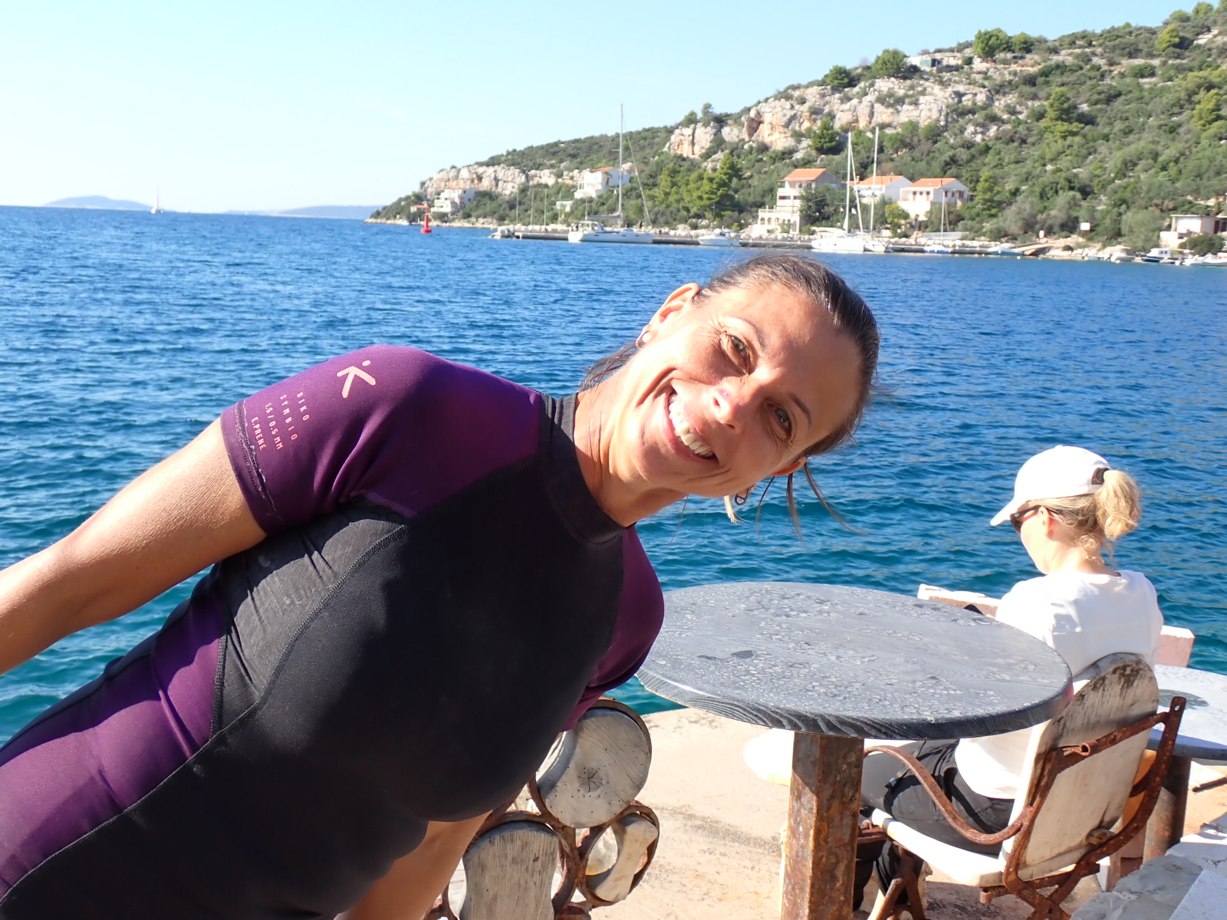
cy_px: 460
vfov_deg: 35.1
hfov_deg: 45.8
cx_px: 614
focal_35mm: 41
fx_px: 1453
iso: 100
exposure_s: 1/400
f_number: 4
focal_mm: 7.31
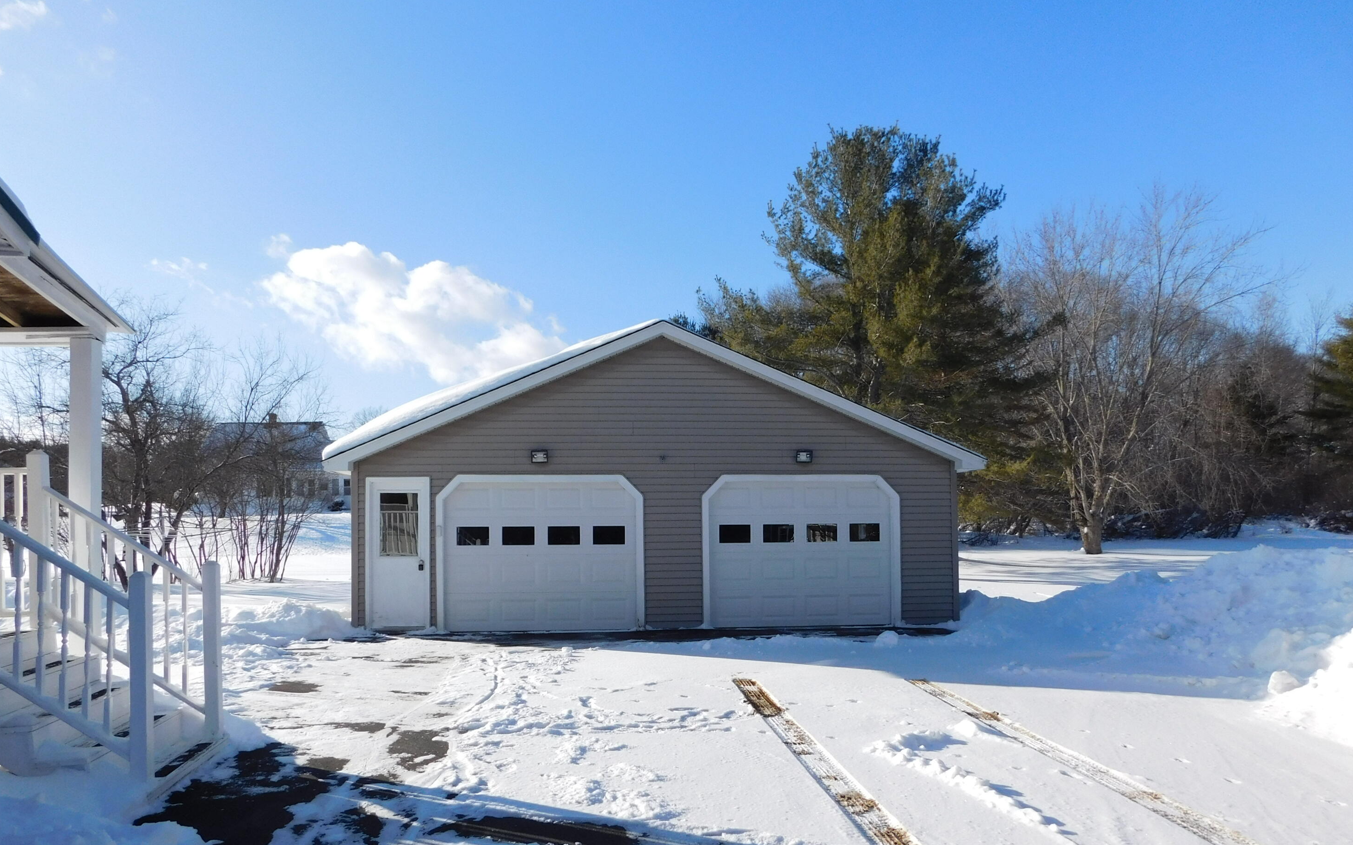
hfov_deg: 72.5
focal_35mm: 25
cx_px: 665
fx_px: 922
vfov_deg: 48.9
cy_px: 514
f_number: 6
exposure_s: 1/500
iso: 125
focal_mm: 4
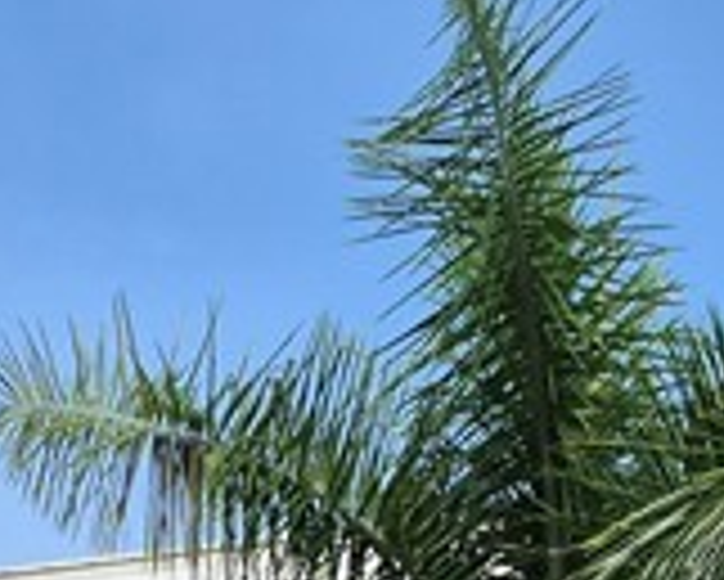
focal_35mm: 143
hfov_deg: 13.4
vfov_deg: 9.4
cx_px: 198
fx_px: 3066
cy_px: 1497
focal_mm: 5.4
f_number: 1.8
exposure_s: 1/1224
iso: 25
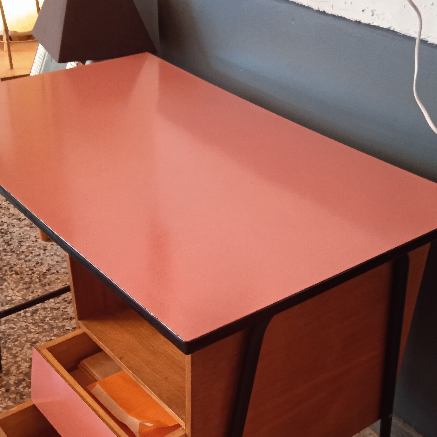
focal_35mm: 46
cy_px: 326
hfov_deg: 36.8
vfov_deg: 36.0
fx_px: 657
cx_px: 199
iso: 727
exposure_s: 1/25
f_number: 2.2
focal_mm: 3.43
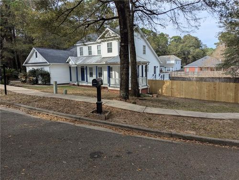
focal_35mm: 24
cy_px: 90
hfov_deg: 71.5
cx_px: 120
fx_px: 166
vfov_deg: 56.9
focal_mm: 6.81
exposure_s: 1/1272
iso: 46
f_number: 1.85
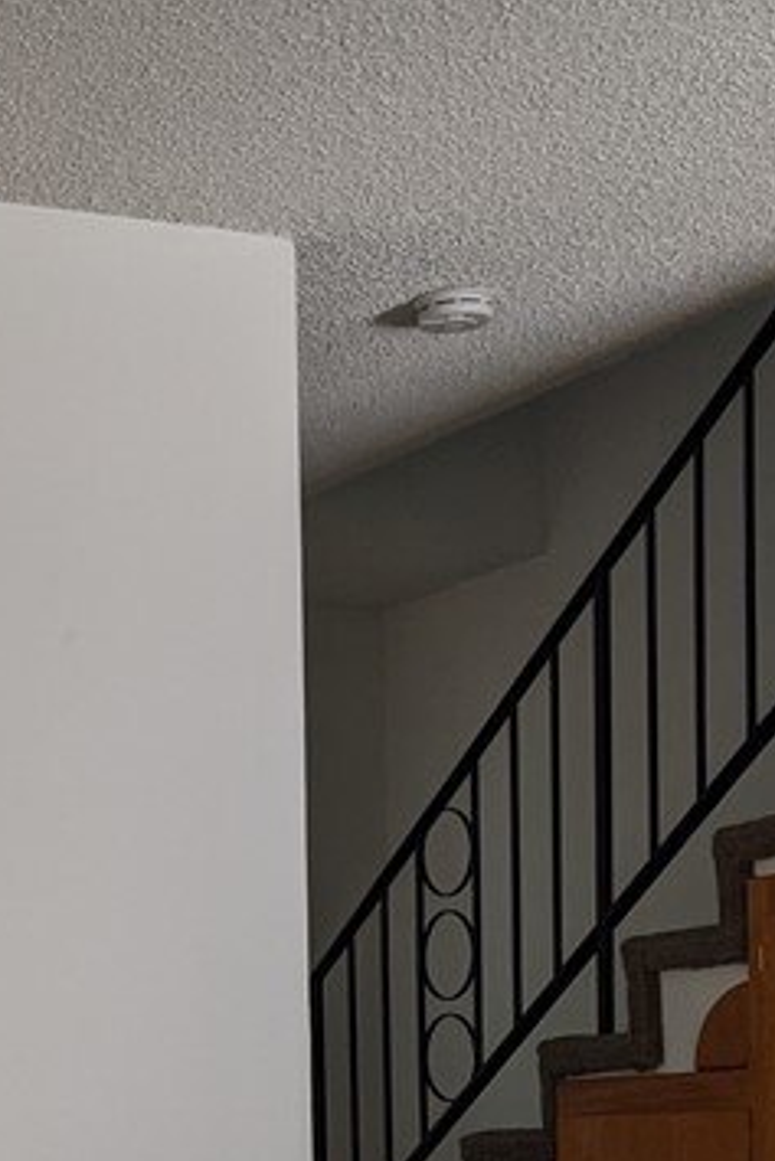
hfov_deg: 16.2
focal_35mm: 81
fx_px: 2613
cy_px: 1200
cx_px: -150
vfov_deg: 23.8
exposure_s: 1/120
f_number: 1.8
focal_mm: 4.44
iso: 59
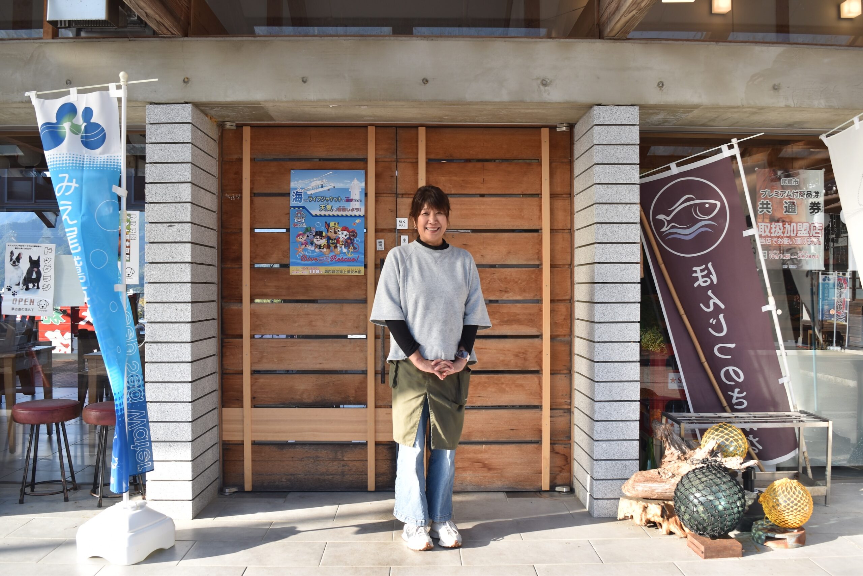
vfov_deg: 40.0
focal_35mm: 33
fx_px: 791
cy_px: 288
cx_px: 432
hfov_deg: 57.2
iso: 100
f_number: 5.6
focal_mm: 22
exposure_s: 1/125
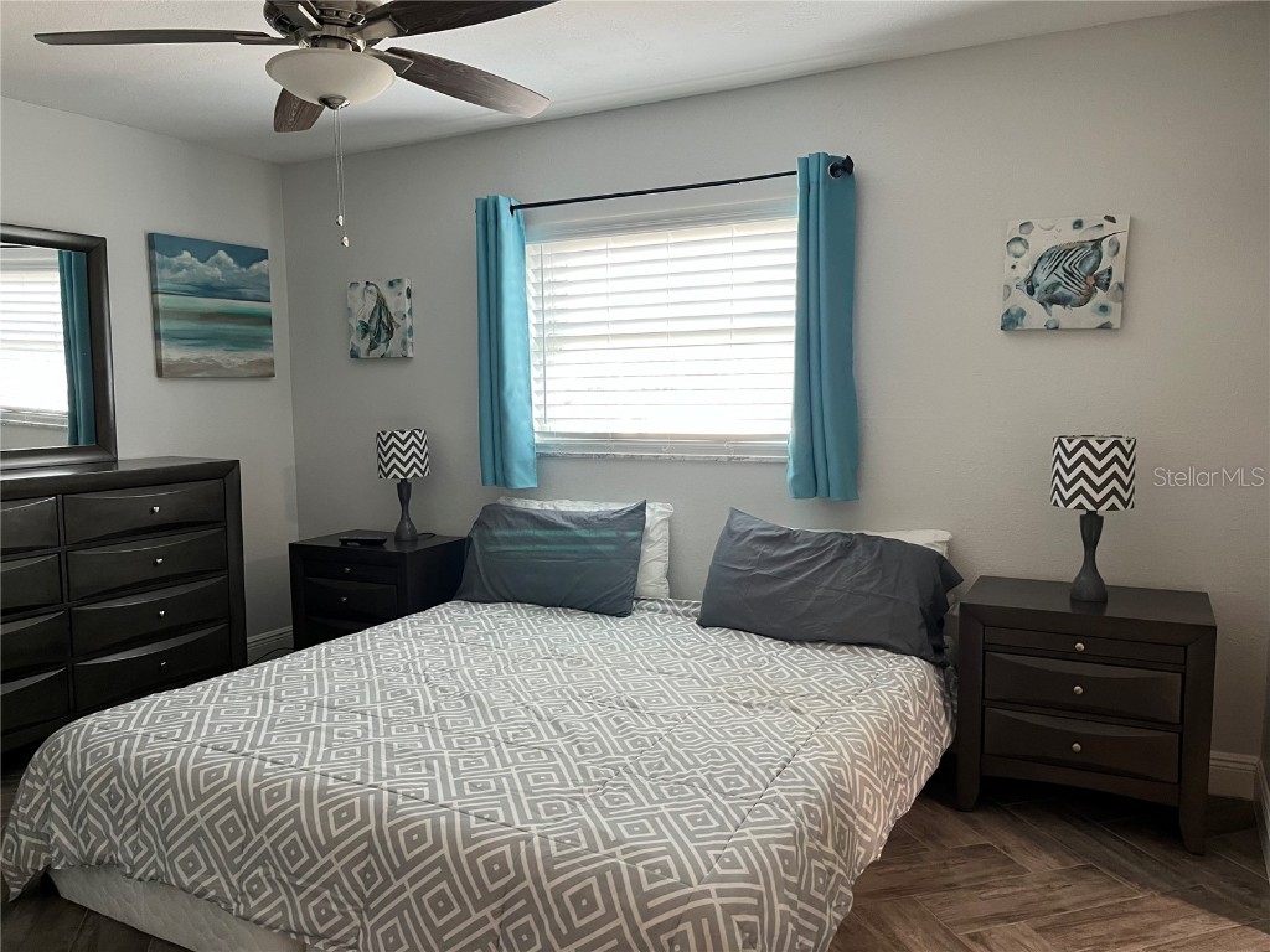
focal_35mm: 26
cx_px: 635
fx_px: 954
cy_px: 476
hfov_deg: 67.3
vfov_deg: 53.1
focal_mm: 5.1
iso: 160
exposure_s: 1/60
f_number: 1.6
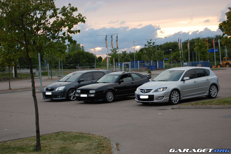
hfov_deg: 24.6
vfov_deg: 16.5
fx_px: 529
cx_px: 116
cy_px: 77
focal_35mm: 82
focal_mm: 55
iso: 360
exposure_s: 1/125
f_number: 5.6
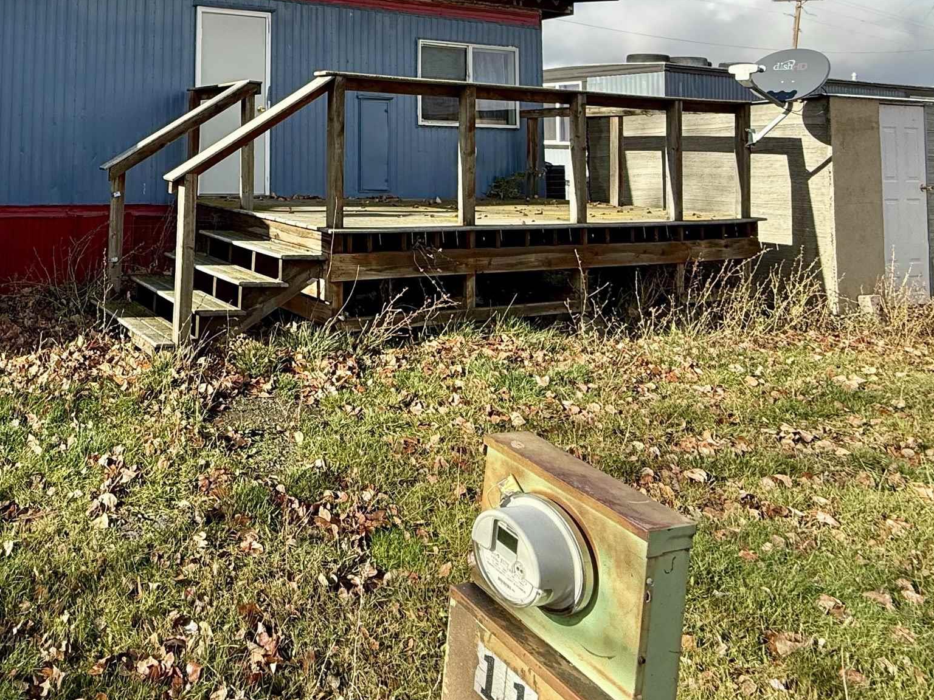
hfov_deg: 57.1
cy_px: 83
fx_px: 755
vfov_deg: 45.5
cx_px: 145
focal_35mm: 28
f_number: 2.2
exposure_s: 1/914
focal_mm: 2.22
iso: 50
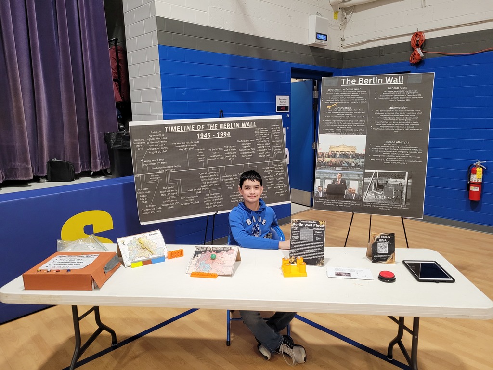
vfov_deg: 53.1
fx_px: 370
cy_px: 185
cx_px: 246
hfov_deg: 67.3
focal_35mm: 26
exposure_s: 1/120
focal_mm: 5.4
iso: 320
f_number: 1.8
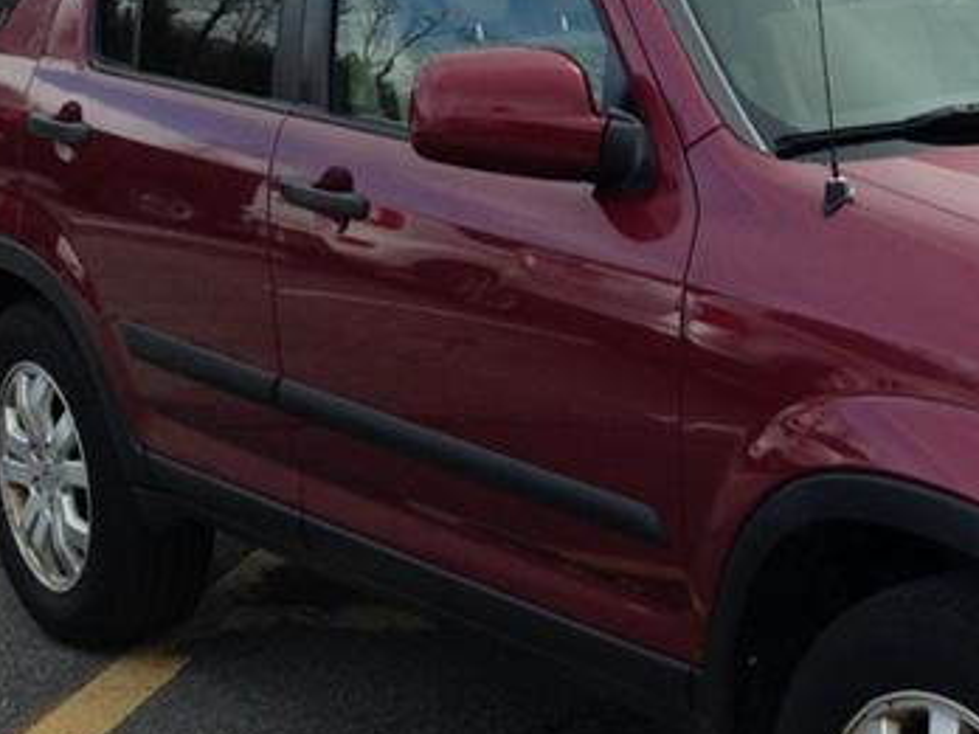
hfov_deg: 19.8
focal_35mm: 97
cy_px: 458
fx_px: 2743
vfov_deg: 15.2
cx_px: 914
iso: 50
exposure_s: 1/623
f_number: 2.4
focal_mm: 4.13
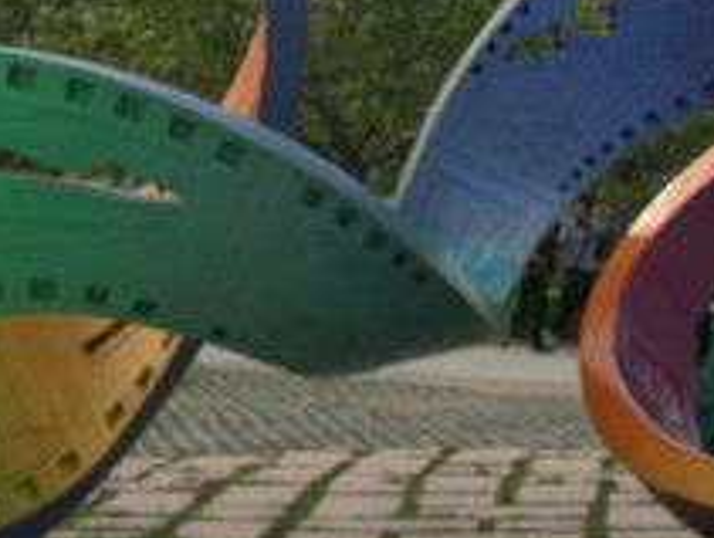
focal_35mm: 119
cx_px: 430
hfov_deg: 16.5
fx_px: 2459
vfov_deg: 12.3
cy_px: -74
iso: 64
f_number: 8
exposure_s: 1/204
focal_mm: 7.9
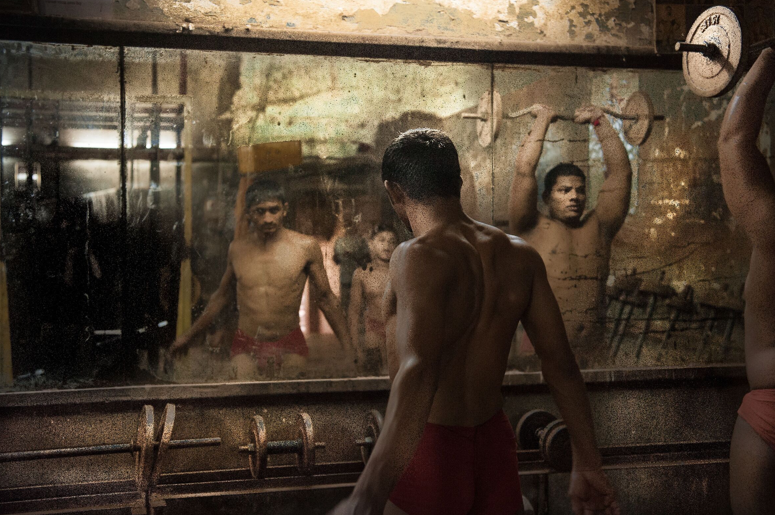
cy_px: 254
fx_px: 990
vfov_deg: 29.2
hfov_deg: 42.8
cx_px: 384
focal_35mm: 46
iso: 3200
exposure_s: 1/160
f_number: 3.5
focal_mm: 45
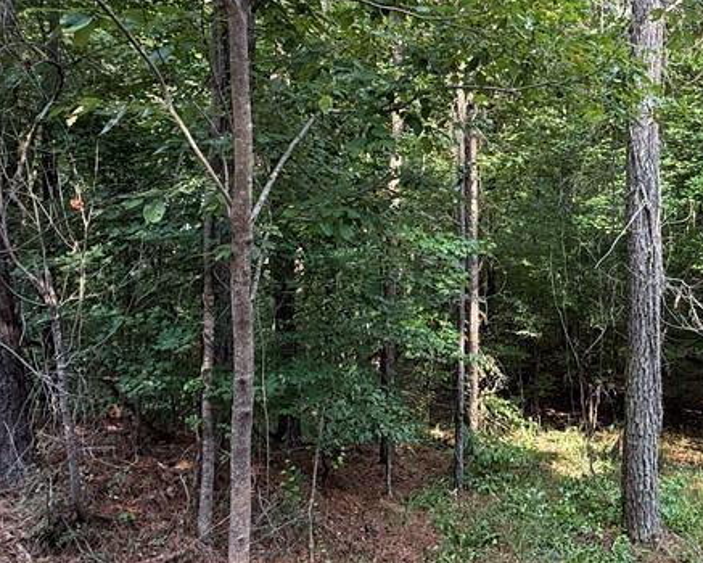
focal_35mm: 32
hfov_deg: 51.1
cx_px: 590
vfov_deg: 45.7
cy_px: 243
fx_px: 666
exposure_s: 1/99
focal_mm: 2.22
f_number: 2.2
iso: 80
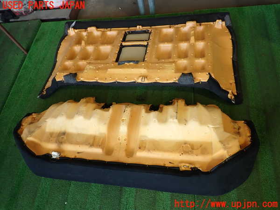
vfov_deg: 54.9
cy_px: 105
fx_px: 202
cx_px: 140
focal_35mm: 25
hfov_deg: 69.4
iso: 125
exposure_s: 1/60
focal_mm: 4.5
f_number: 2
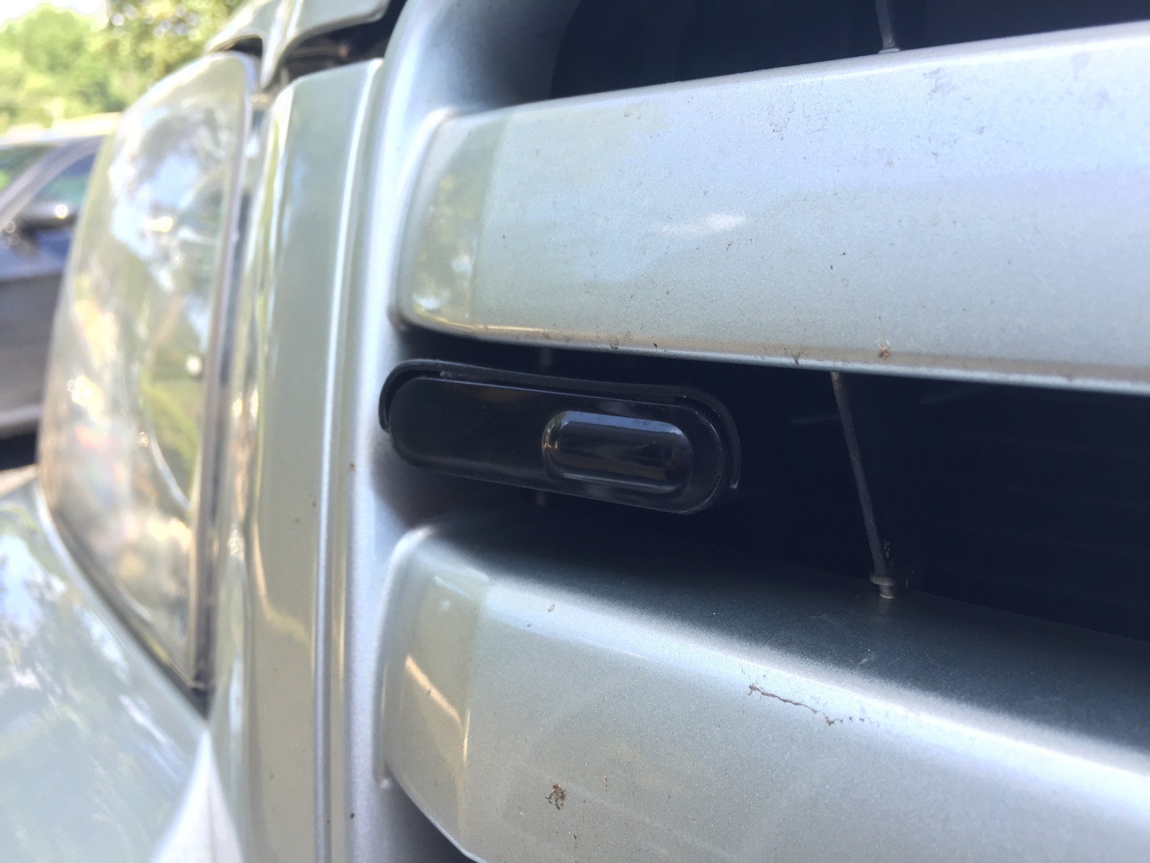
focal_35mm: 29
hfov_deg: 61.7
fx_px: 963
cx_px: 575
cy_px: 432
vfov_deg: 48.2
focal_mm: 4.15
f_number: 2.2
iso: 32
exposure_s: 1/120
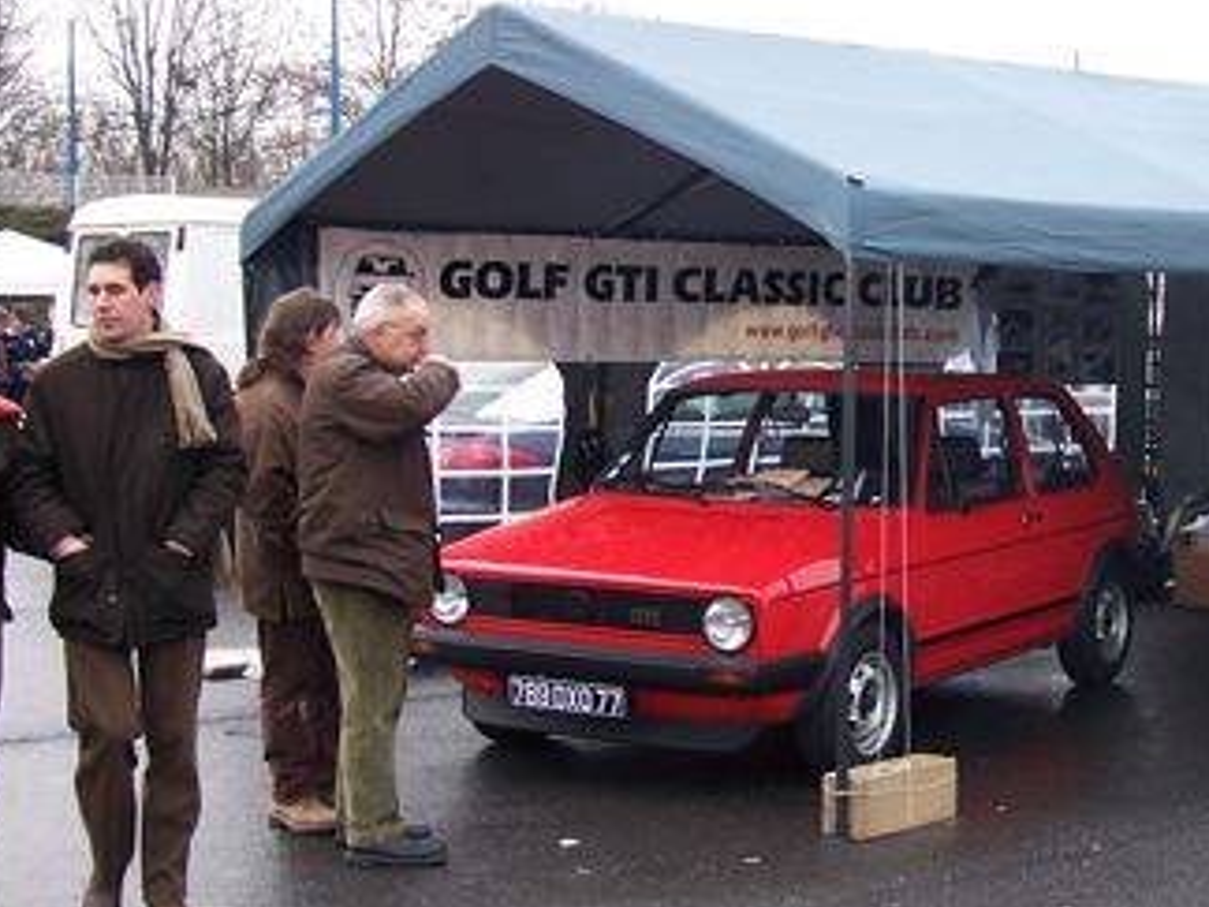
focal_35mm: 68
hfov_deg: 28.2
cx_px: 877
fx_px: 2375
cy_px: 439
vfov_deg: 21.6
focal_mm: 6.3
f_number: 2.8
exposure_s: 1/30
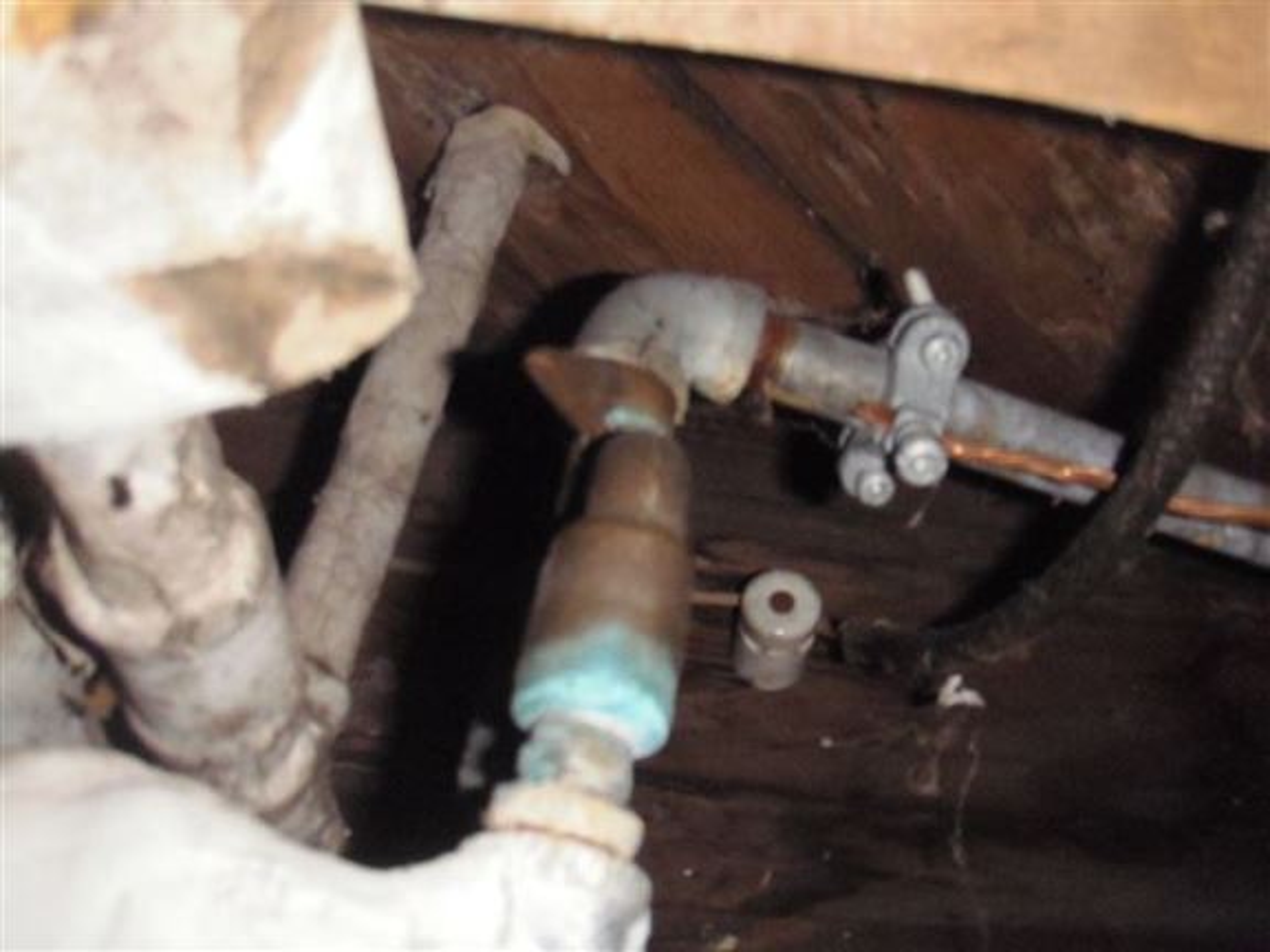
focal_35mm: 38
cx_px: 635
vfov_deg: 37.7
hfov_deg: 49.0
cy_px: 476
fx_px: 1394
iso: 400
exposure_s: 1/250
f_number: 3.5
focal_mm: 6.7
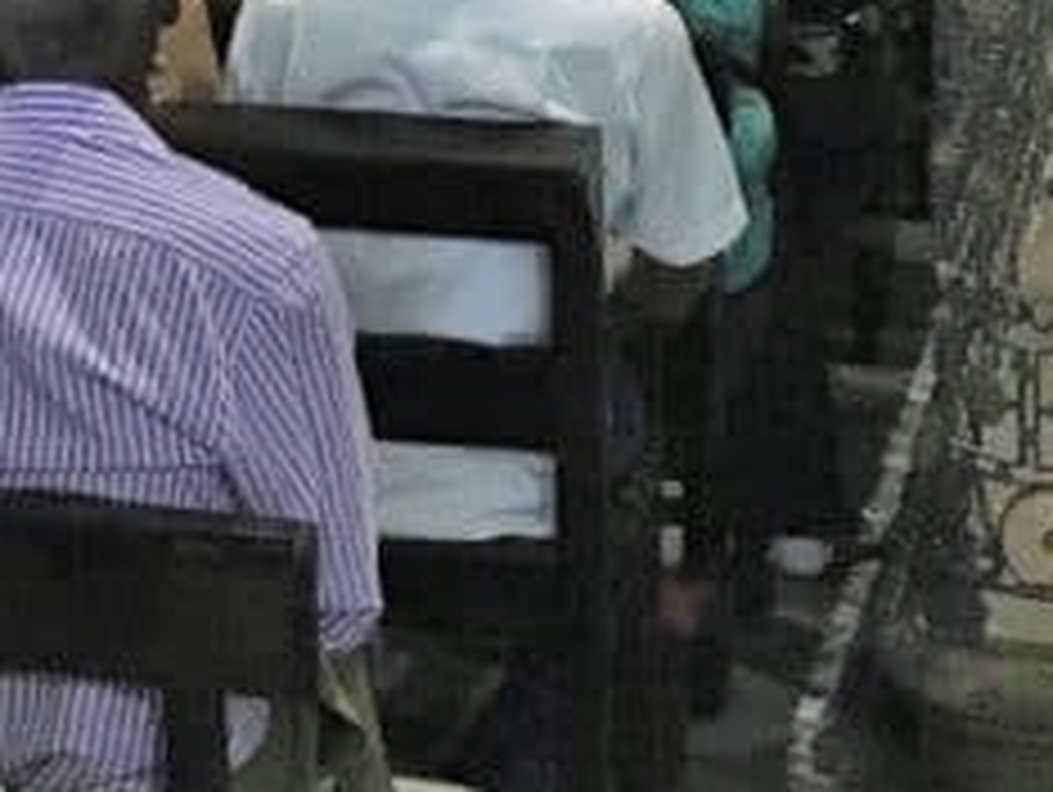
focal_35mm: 132
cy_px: -799
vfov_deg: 10.4
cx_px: 68
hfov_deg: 14.7
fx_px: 4019
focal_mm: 4.15
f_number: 2.2
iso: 200
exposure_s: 1/20
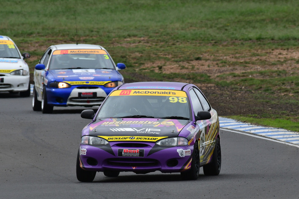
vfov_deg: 1.8
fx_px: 6504
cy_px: 102
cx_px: 150
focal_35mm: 783
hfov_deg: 2.6
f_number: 13
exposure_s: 1/640
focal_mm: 500
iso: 640
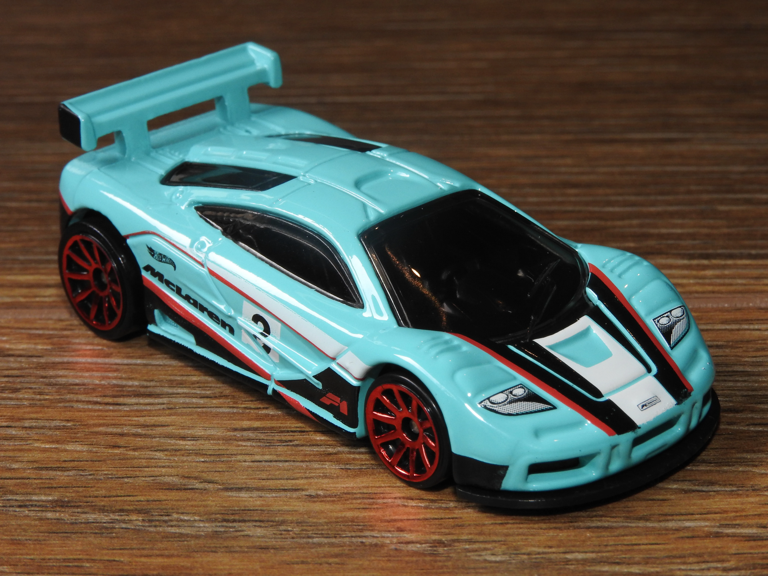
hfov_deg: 18.7
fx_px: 2330
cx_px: 384
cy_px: 288
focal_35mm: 105
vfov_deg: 14.1
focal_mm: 18.8
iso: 200
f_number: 7.6
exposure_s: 1/60
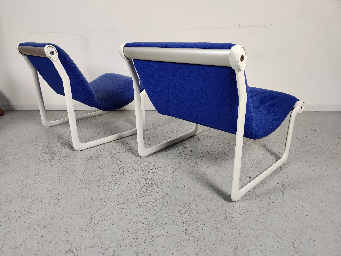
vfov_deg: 51.4
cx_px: 170
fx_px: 266
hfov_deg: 65.3
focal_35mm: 27
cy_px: 128
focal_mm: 4.75
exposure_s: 1/100
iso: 200
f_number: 1.65
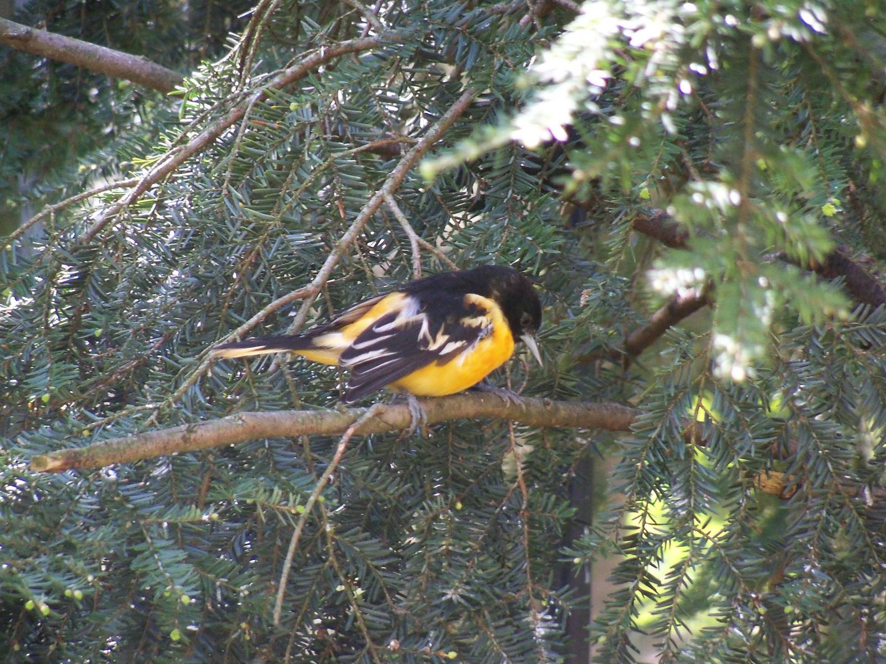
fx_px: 8958
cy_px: 332
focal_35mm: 350
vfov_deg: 4.2
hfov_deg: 5.7
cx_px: 443
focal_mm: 62
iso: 400
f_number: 4.8
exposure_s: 1/125
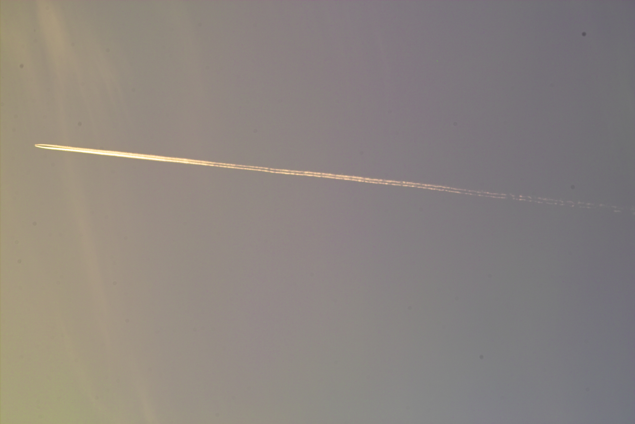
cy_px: 212
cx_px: 318
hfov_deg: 11.5
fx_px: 3157
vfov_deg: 7.7
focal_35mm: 179
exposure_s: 1/250
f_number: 6.7
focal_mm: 105
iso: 100
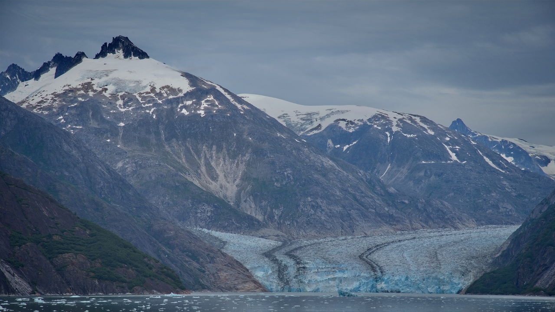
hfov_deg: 17.0
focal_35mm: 126
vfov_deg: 9.6
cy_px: 185
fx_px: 1854
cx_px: 278
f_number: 8
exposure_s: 1/250
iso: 100
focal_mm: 120
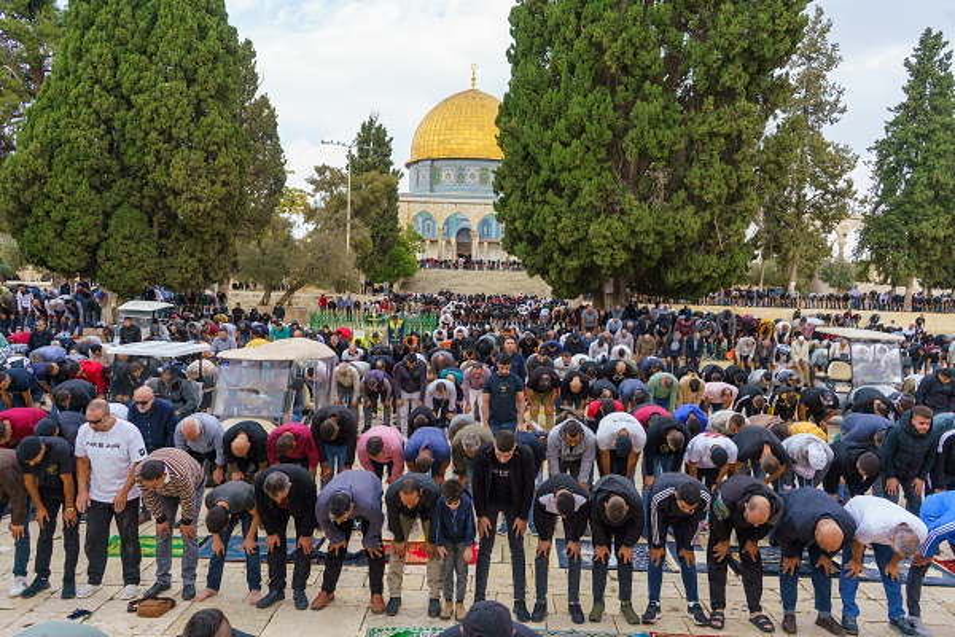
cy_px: 318
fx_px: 796
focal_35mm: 30
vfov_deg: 43.6
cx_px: 478
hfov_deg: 61.9
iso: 320
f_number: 5.6
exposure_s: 1/350
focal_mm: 30
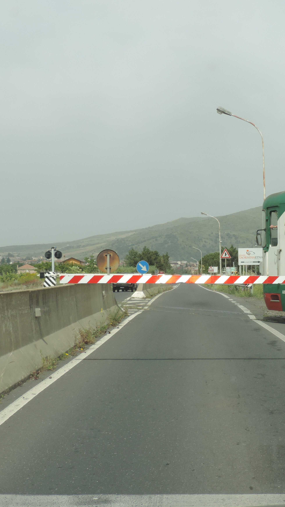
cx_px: 235
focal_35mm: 61
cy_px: 259
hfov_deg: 19.5
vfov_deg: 34.4
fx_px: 820
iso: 80
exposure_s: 1/800
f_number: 3.3
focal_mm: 7.1
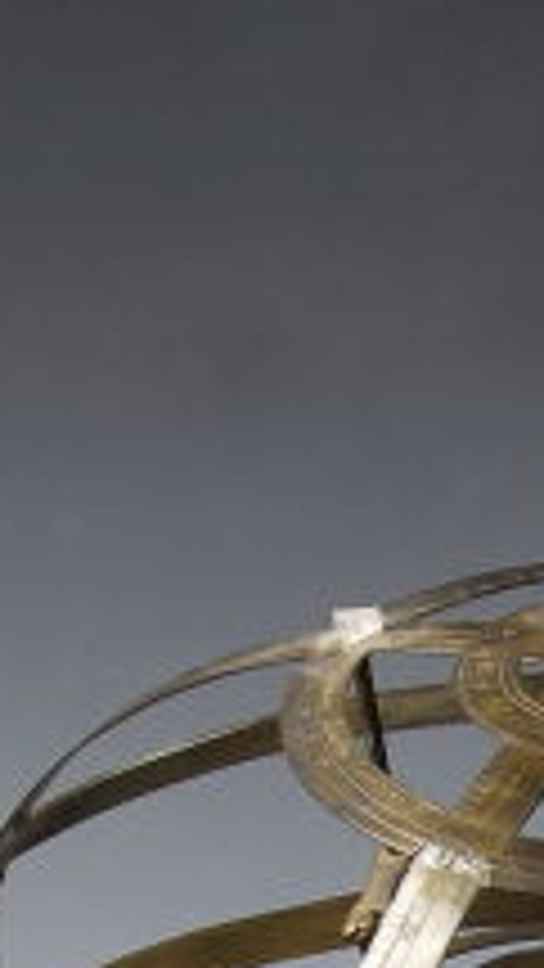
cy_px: 1810
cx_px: 643
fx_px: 8075
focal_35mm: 315
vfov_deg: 6.7
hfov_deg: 3.9
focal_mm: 48
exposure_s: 1/50
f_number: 13
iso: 100
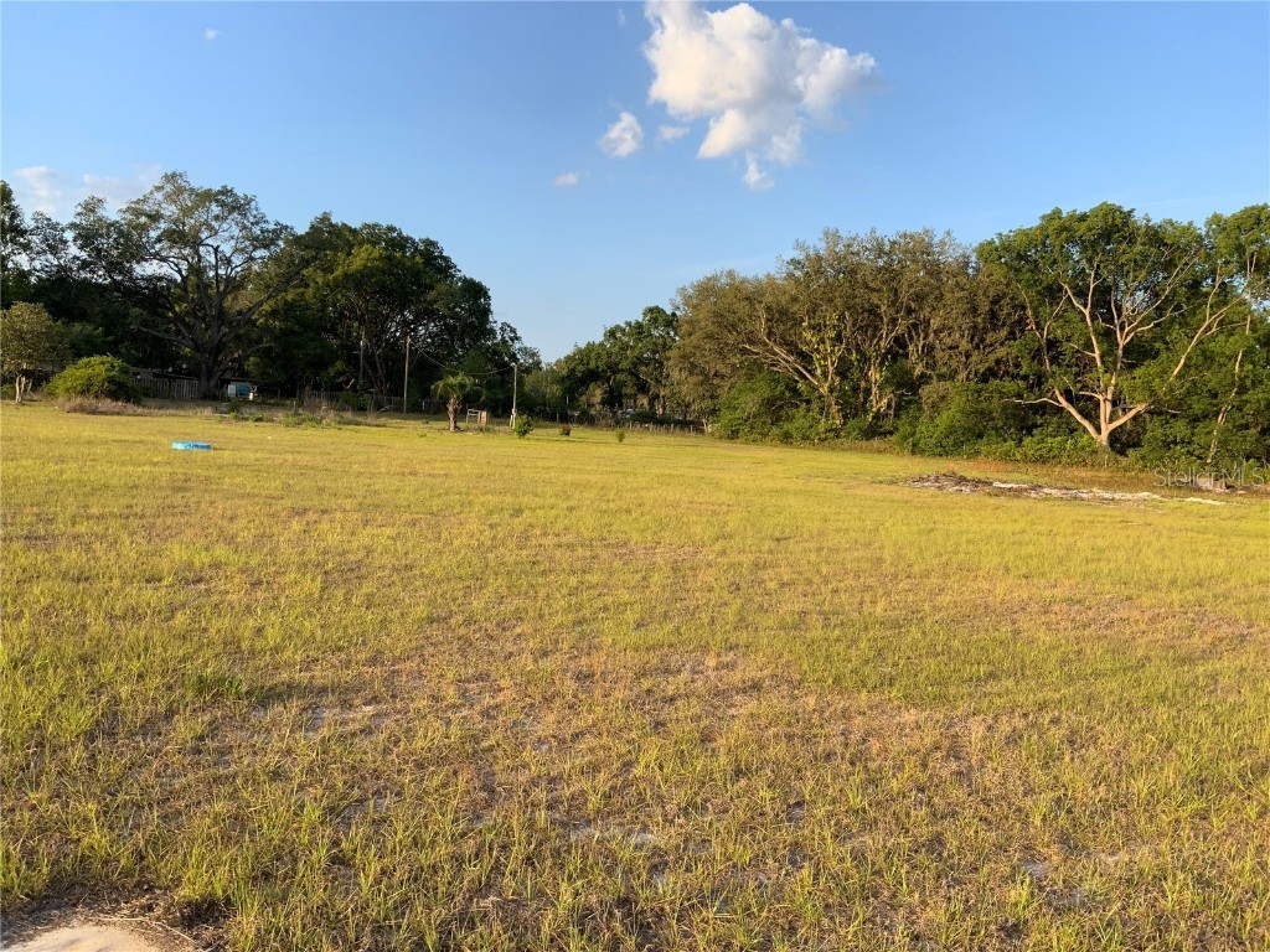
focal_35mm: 29
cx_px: 635
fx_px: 1064
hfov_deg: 61.7
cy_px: 476
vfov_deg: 48.2
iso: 16
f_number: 1.8
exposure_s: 1/556
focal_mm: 3
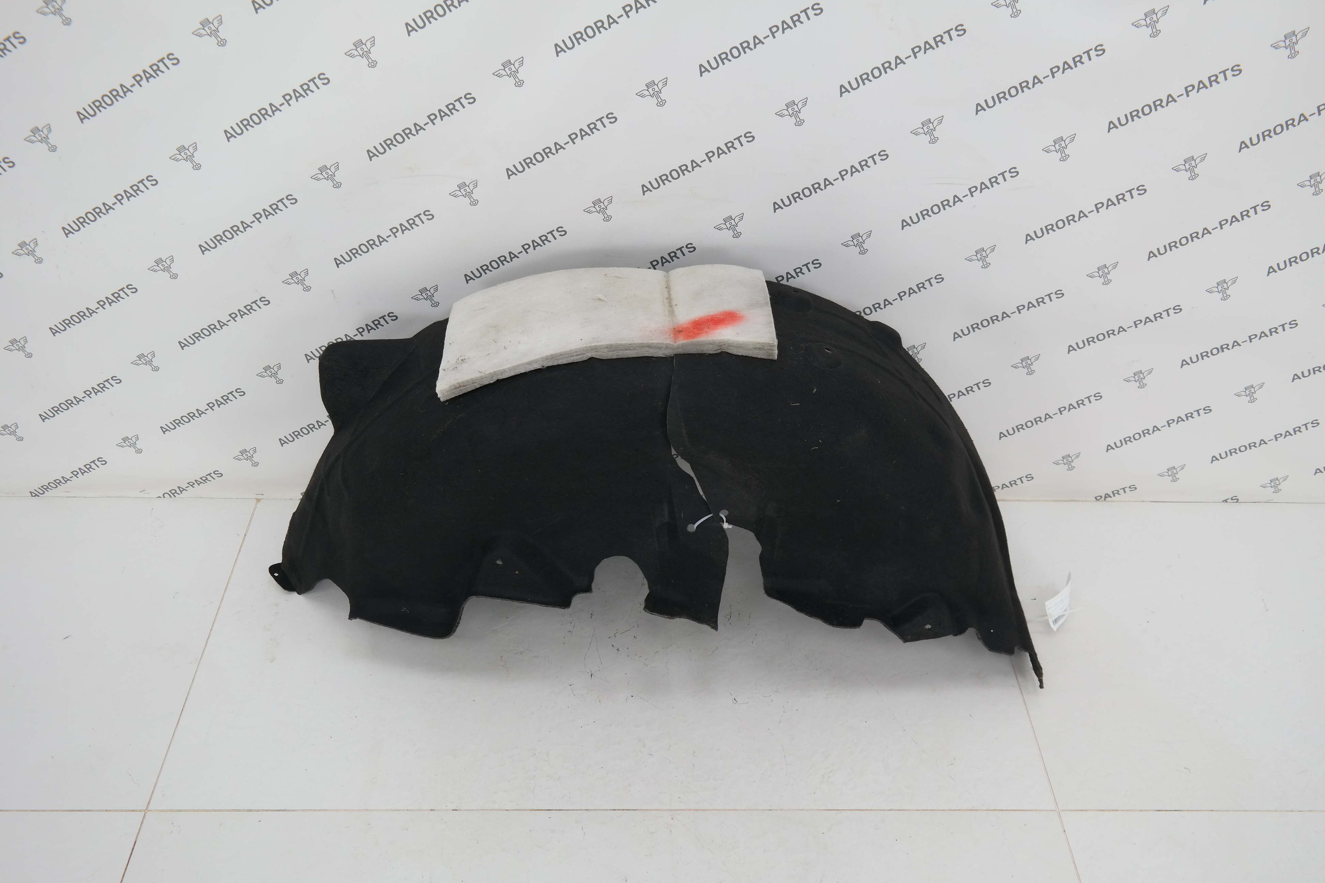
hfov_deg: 61.9
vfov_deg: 43.6
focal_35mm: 30
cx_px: 662
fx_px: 1104
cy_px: 442
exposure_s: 1/40
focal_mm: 20
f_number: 5.6
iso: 200
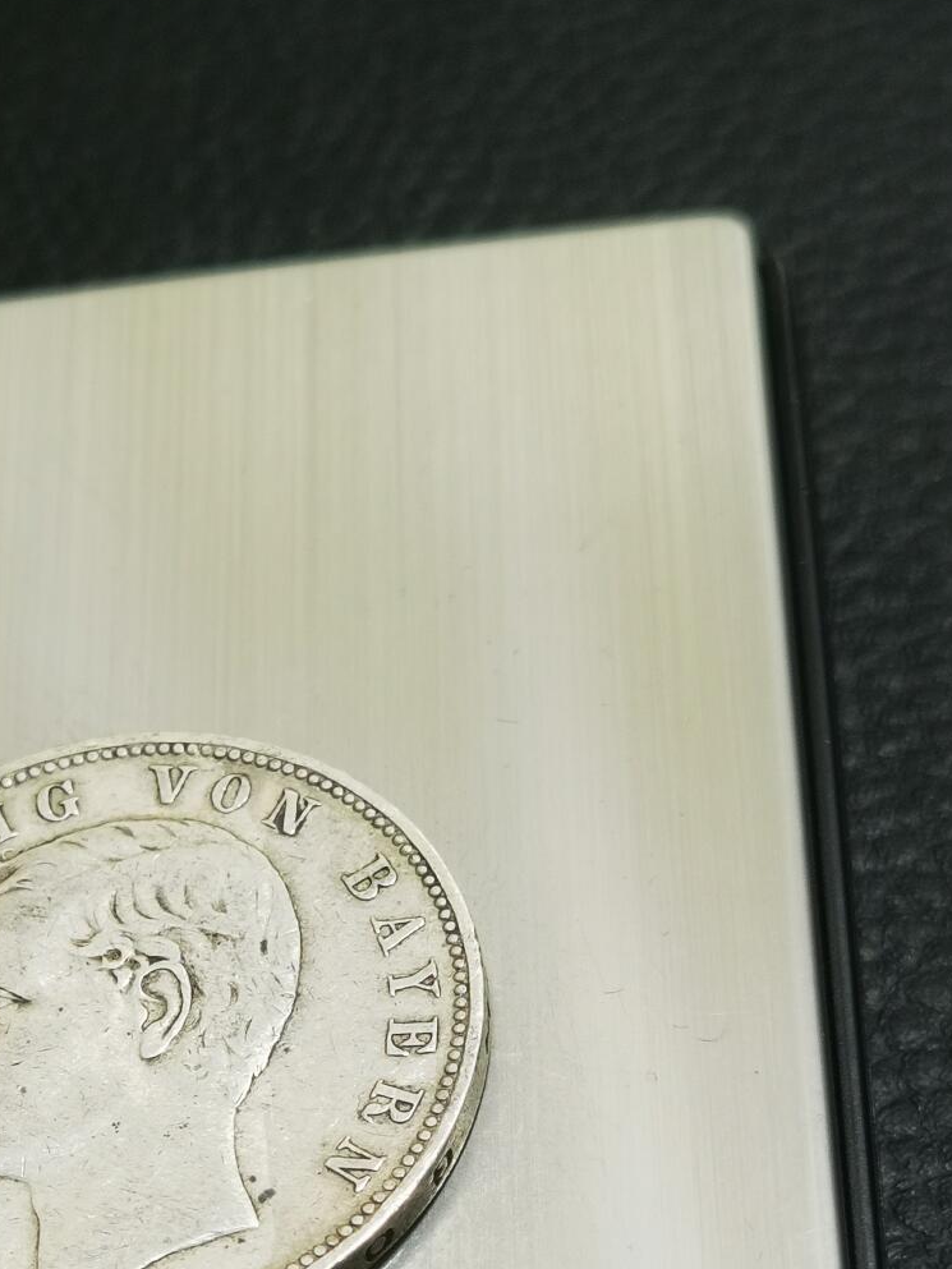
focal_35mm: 87
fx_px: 3190
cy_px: 1131
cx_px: 256
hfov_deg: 16.9
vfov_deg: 22.0
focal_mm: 6.67
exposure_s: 1/100
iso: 100
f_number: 1.9
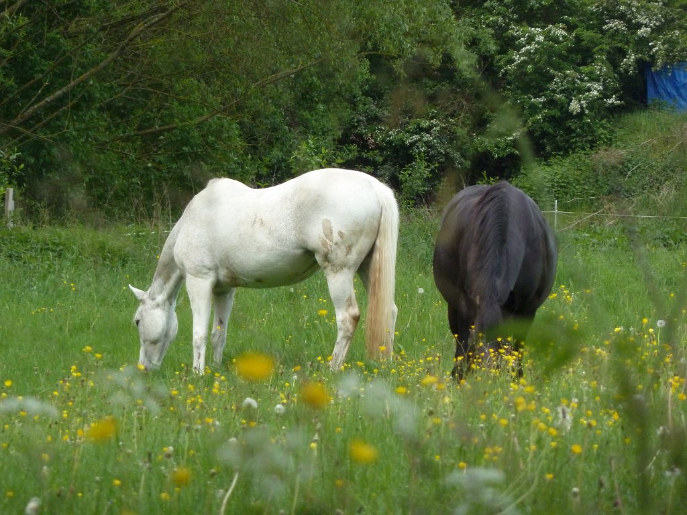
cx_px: 344
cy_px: 258
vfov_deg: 5.7
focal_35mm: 260
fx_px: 5160
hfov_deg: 7.6
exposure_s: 1/400
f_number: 4.7
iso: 400
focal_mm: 42.6
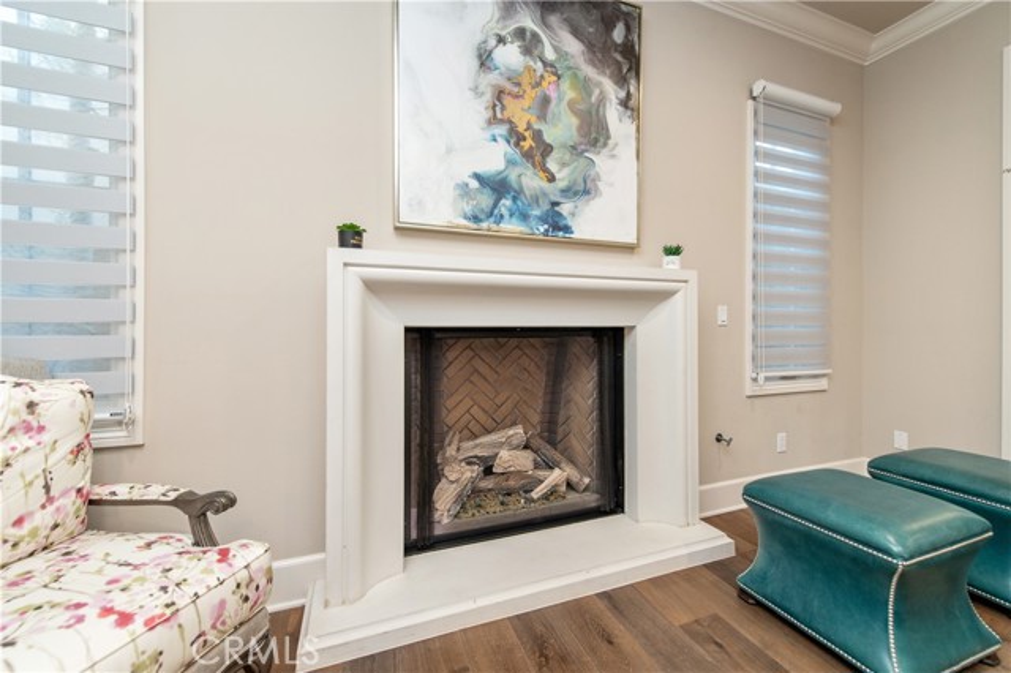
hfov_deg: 104.3
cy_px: 336
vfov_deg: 81.1
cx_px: 506
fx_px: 393
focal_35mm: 14
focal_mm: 14
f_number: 4
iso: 1100
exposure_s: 1/60
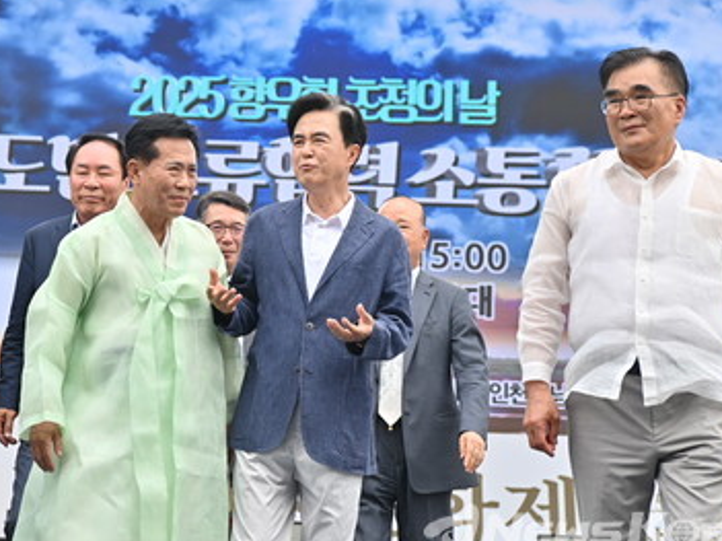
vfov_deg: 12.9
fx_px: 2398
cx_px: 208
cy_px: 183
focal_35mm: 115
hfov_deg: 17.1
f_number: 5.6
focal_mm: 70
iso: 100
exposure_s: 1/200
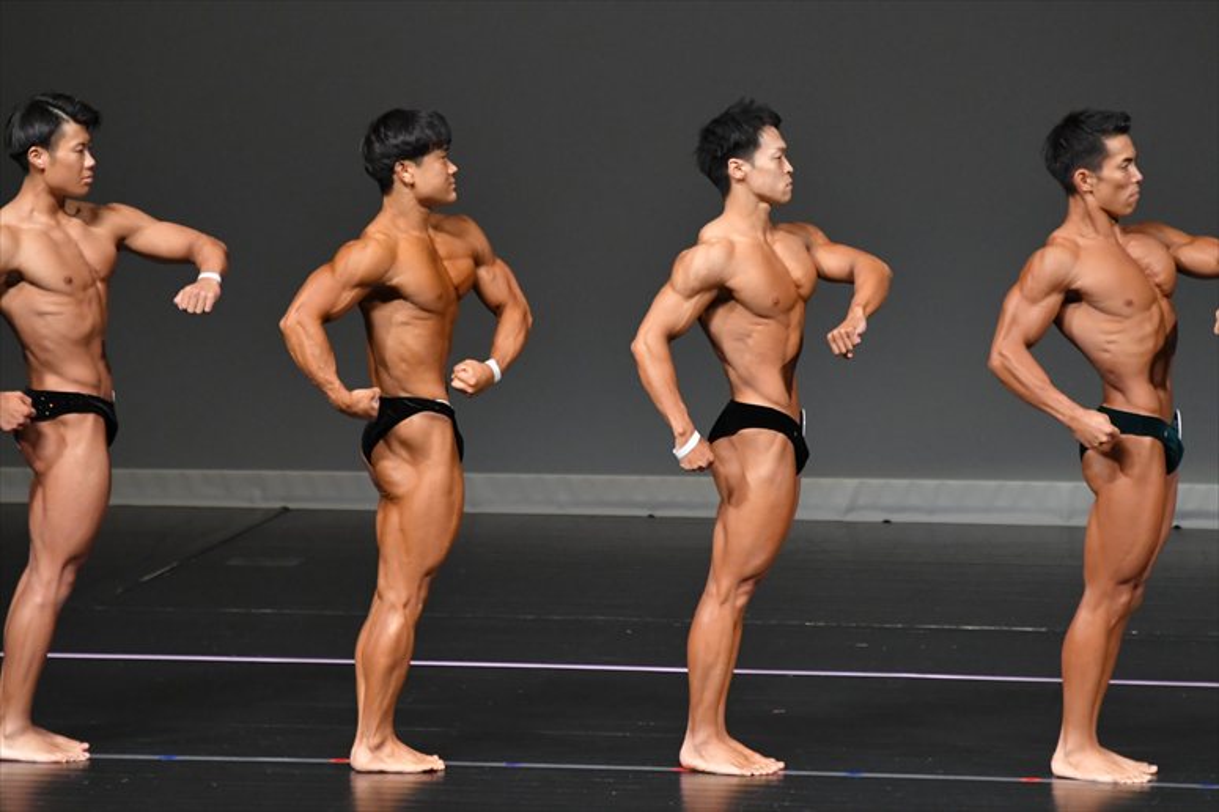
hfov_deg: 6.0
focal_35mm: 345
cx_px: 610
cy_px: 406
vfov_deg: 4.0
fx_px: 11677
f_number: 5.6
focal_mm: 230
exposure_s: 1/400
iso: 4000
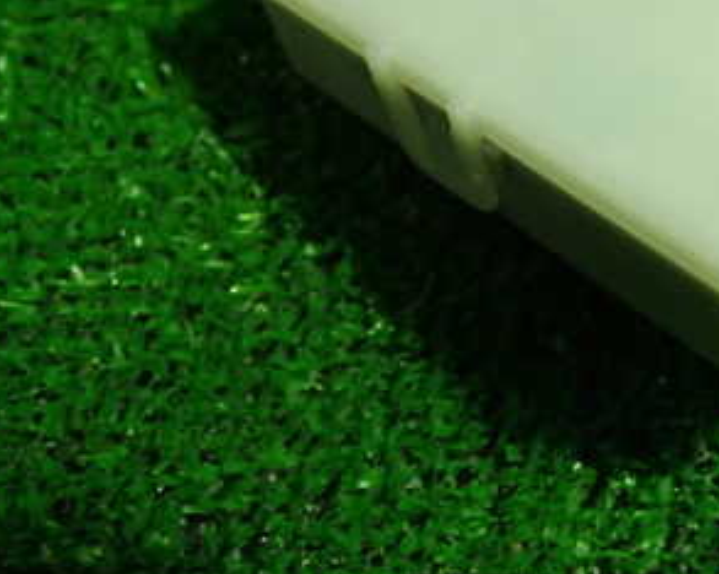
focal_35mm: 72
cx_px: 704
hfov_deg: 25.3
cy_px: 39
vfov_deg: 20.7
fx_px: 1531
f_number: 2.5
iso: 320
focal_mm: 6.37
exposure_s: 1/40
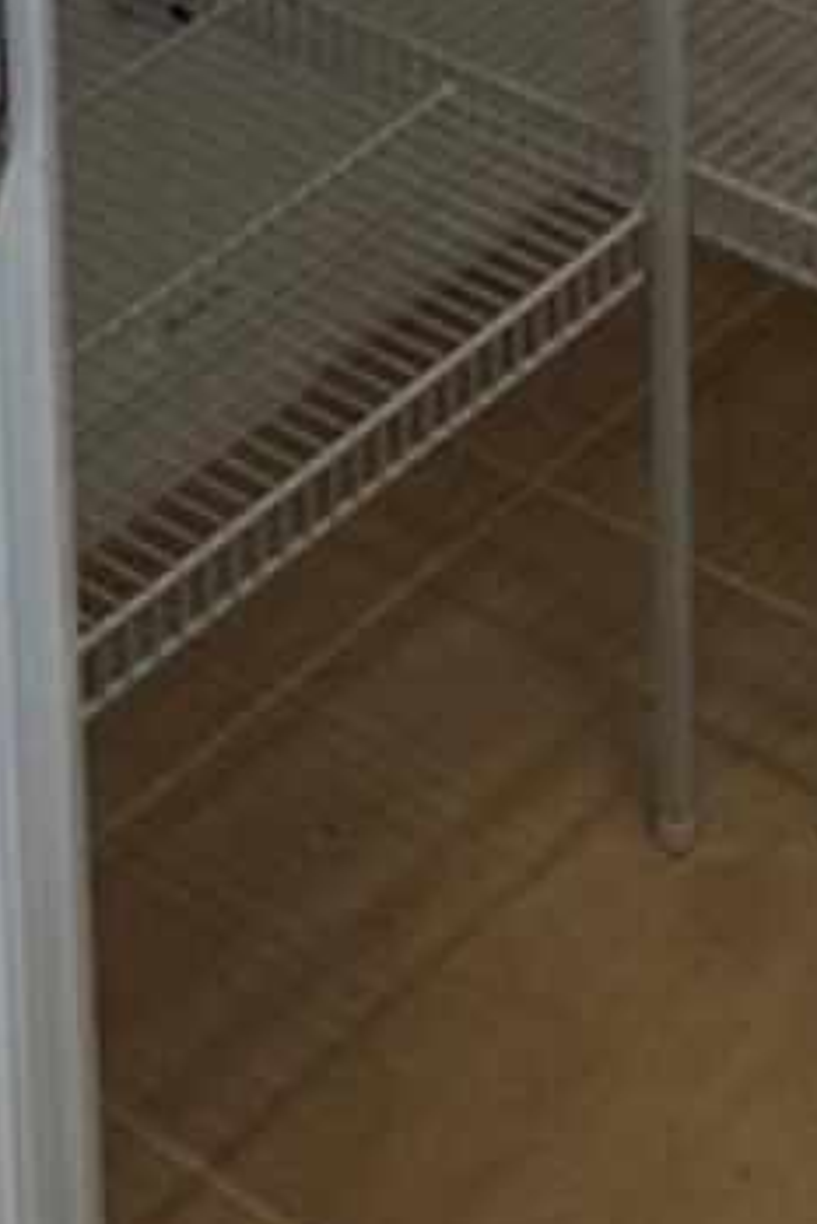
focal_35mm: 122
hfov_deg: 11.1
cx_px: 806
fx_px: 4149
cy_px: -1403
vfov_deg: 13.7
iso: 50
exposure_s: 1/121
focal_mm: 6.76
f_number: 1.78
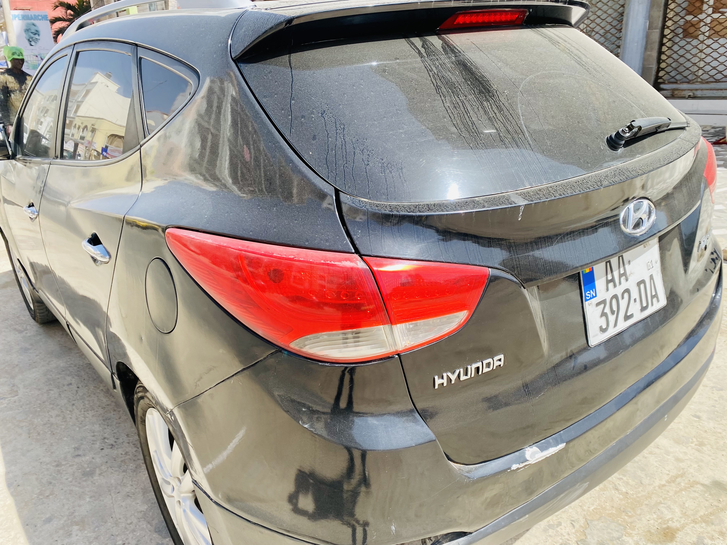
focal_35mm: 26
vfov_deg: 53.1
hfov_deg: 67.3
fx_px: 546
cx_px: 364
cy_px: 272
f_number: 1.8
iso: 32
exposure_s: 1/981
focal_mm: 4.25
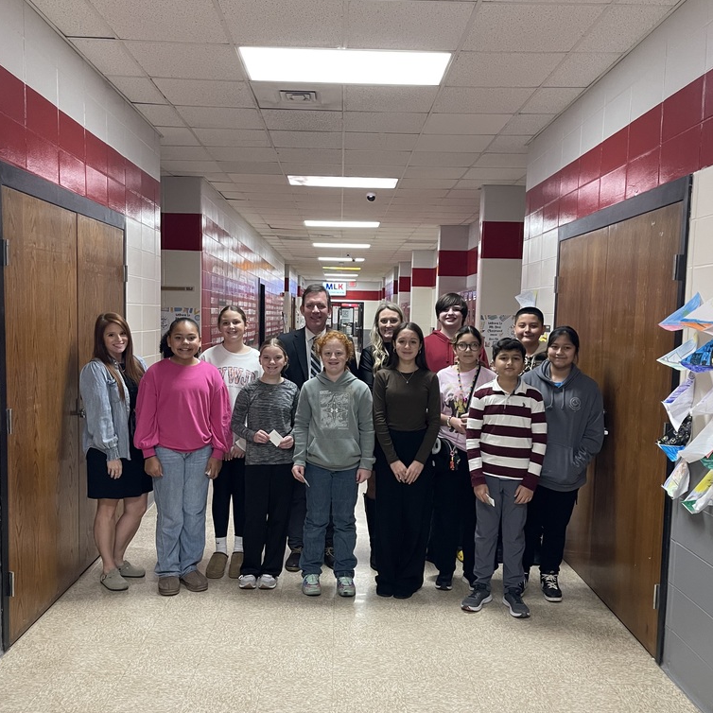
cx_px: 352
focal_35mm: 30
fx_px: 699
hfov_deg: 54.0
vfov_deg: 54.0
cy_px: 367
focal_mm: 5.1
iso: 400
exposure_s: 1/60
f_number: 1.6
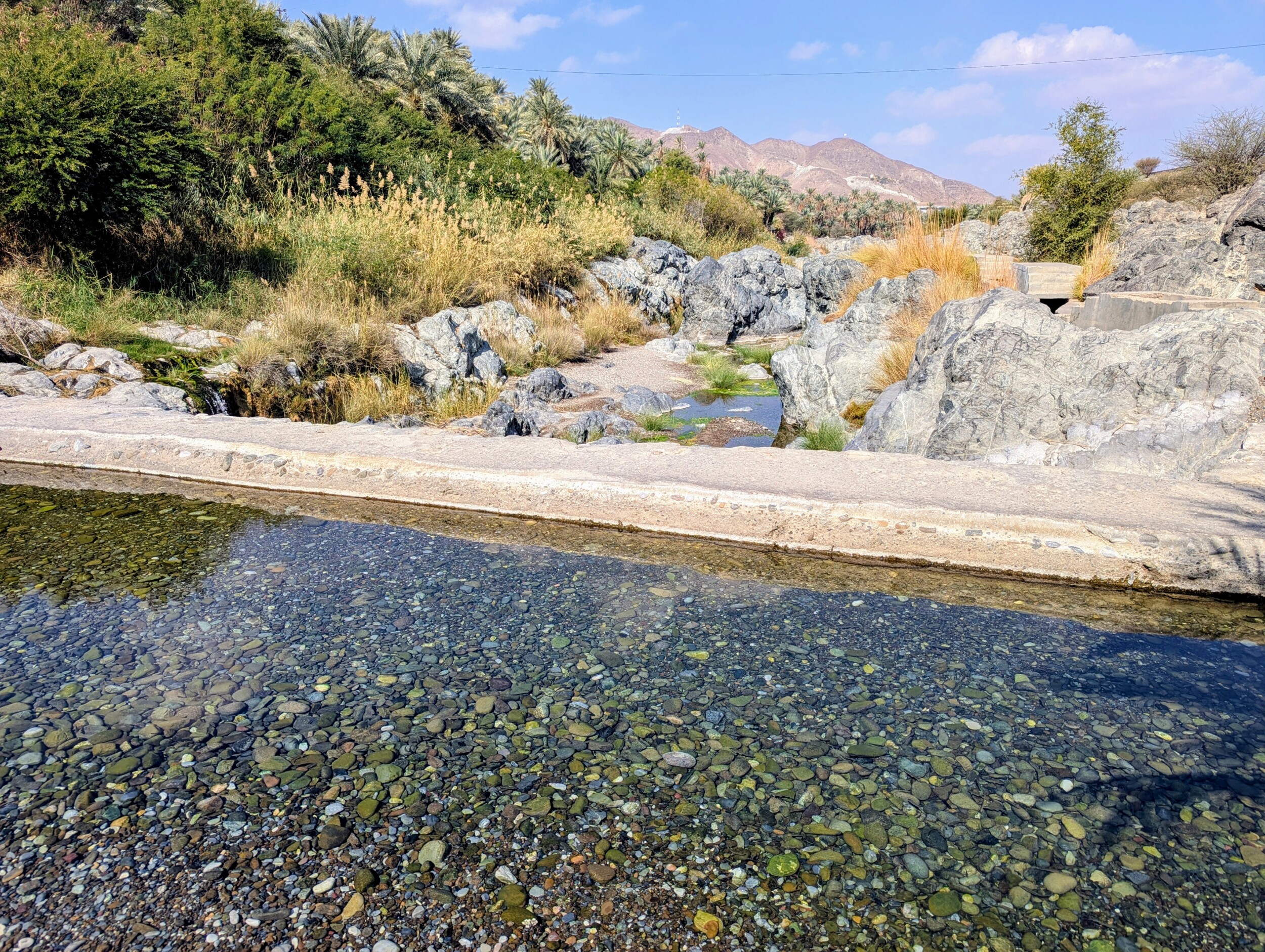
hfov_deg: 71.5
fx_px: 878
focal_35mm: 24
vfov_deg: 56.9
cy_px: 476
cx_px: 632
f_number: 1.85
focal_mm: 6.81
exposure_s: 1/1715
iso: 42
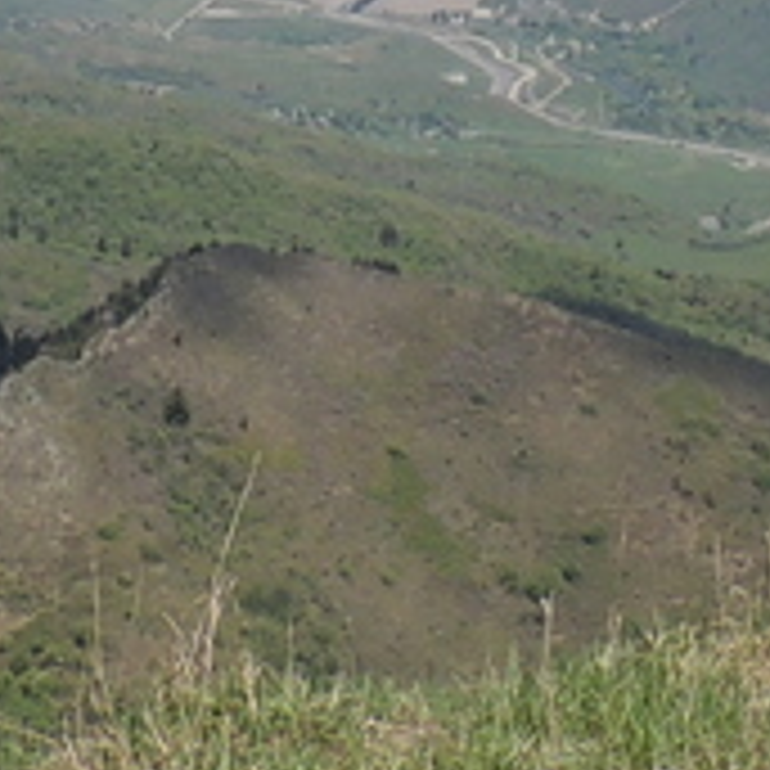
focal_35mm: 159
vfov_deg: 10.7
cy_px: -234
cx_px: 725
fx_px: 4001
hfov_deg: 10.9
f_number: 3.7
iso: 100
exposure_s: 1/1250
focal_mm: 4.3
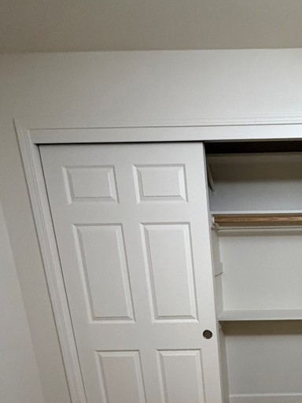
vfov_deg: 58.5
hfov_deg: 43.8
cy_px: 323
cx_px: 289
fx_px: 326
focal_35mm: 28
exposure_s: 1/60
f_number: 2.2
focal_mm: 2.22
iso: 800
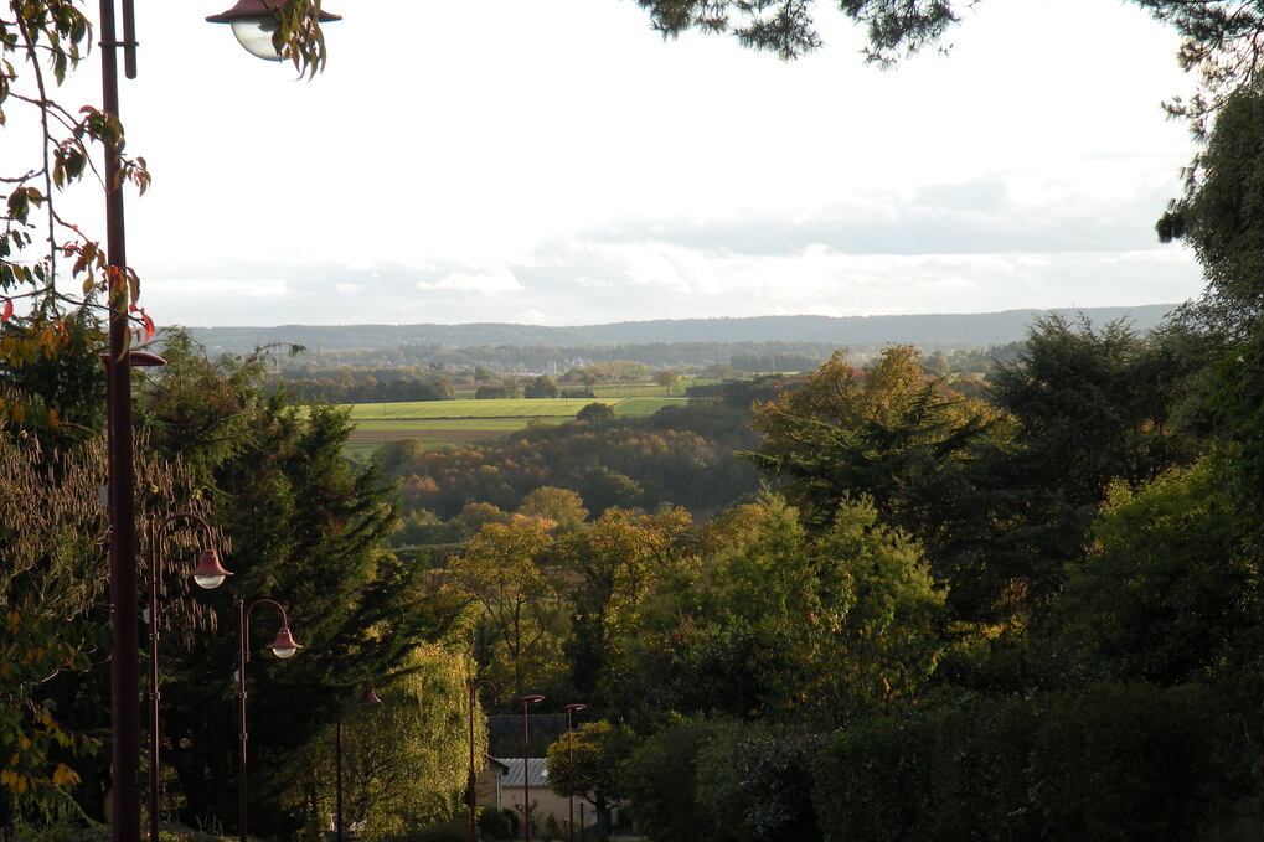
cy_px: 475
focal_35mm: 115
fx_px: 4037
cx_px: 634
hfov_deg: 17.8
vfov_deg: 11.9
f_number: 4.5
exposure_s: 1/109
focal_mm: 19.4
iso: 64
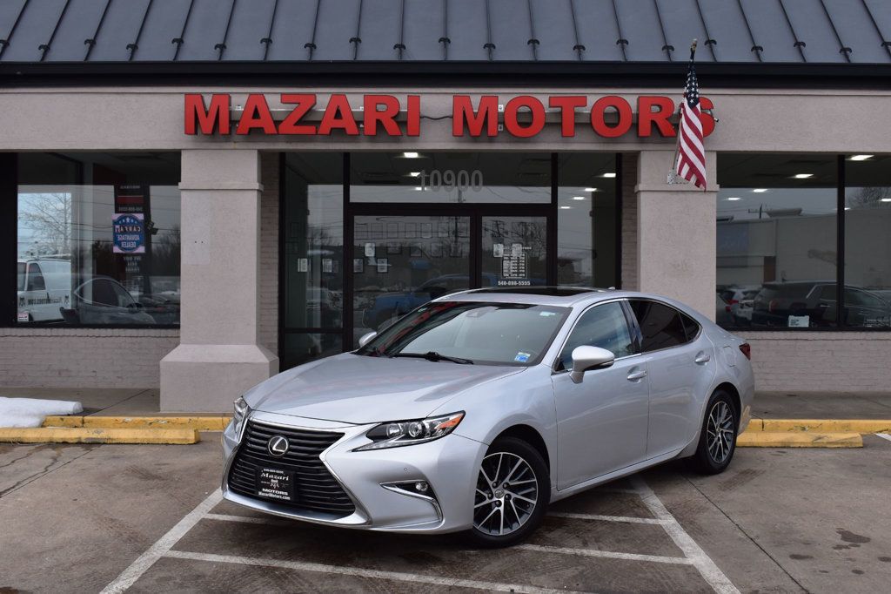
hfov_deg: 43.6
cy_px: 297
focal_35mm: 45
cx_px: 446
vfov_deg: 29.8
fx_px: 1113
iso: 400
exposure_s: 1/400
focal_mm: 30
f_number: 11
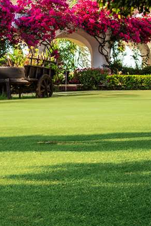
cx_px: 27
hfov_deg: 11.6
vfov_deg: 16.9
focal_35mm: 118
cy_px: -10
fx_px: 742
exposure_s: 1/1250
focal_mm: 50
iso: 125
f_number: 1.8
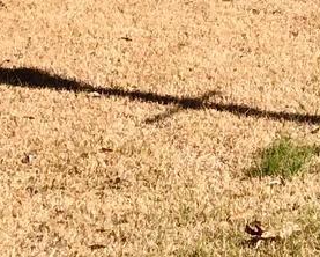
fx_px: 1914
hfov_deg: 8.3
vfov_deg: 7.3
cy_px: -296
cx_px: 899
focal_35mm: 202
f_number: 1.8
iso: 20
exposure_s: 1/2088
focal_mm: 3.99
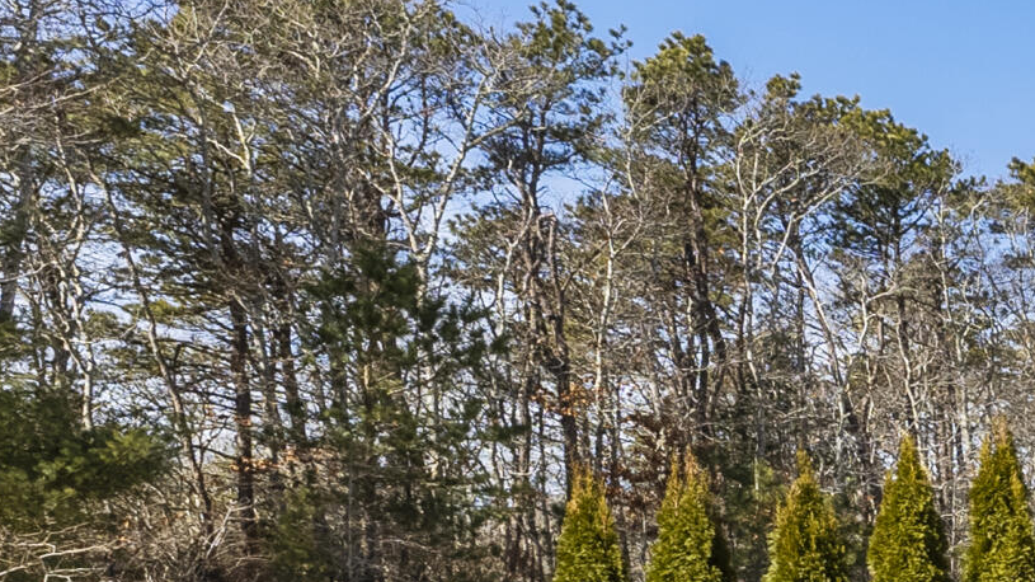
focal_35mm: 54
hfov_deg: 23.9
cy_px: 527
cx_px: 1756
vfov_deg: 21.7
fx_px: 1482
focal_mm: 14
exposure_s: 1/320
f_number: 7.1
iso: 100
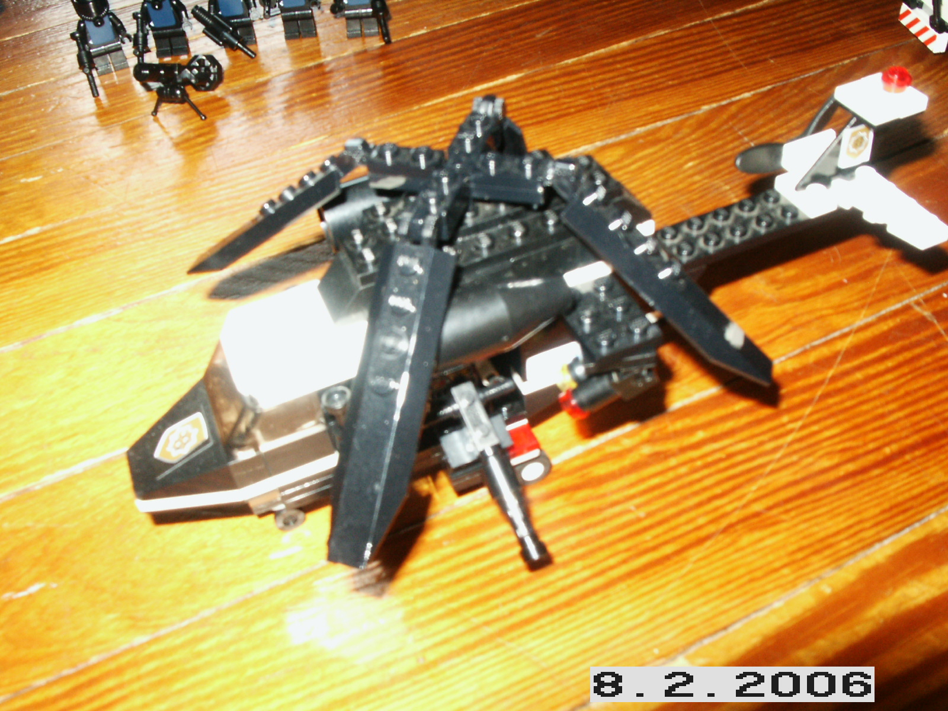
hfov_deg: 52.6
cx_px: 474
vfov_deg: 40.7
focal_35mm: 35
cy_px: 356
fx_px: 959
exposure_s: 1/45
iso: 200
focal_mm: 7.18
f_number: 6.7
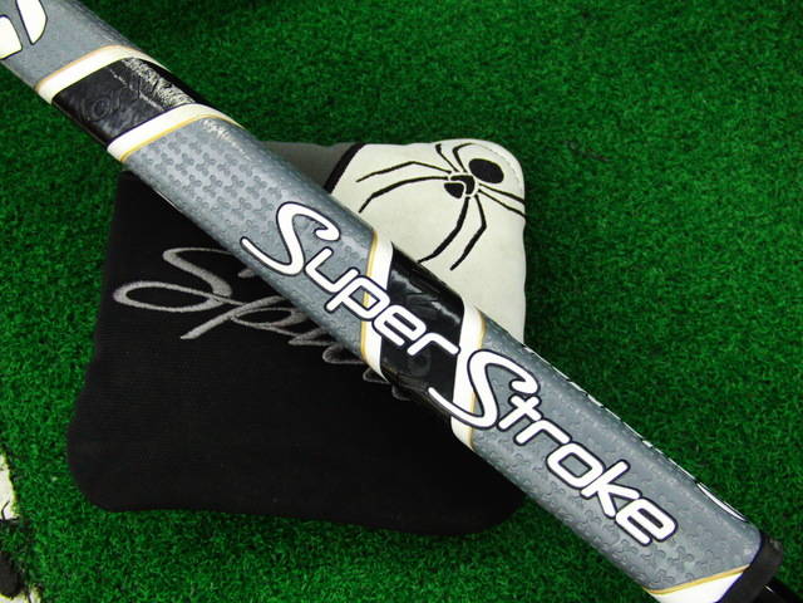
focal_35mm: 37
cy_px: 302
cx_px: 402
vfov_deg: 38.7
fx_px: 858
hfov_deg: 50.1
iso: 400
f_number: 3.6
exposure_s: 1/80
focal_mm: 6.42
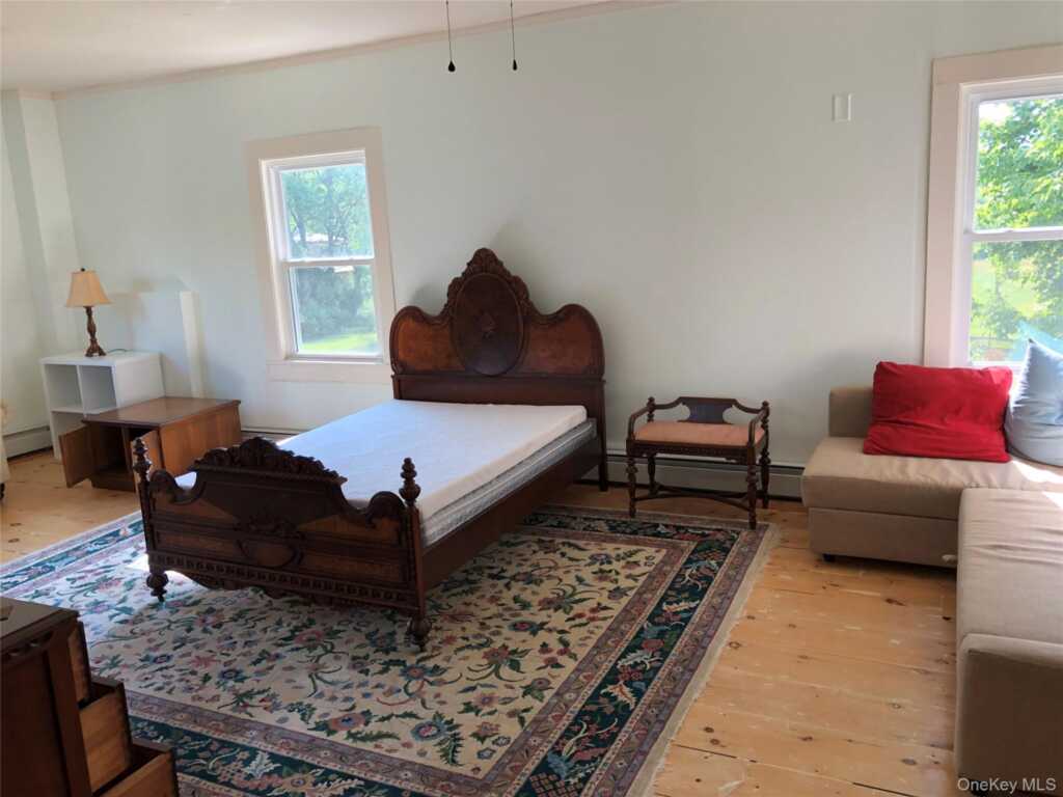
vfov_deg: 49.7
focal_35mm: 28
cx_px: 532
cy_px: 398
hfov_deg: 63.4
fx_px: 860
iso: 64
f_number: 1.8
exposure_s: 1/120
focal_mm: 3.99
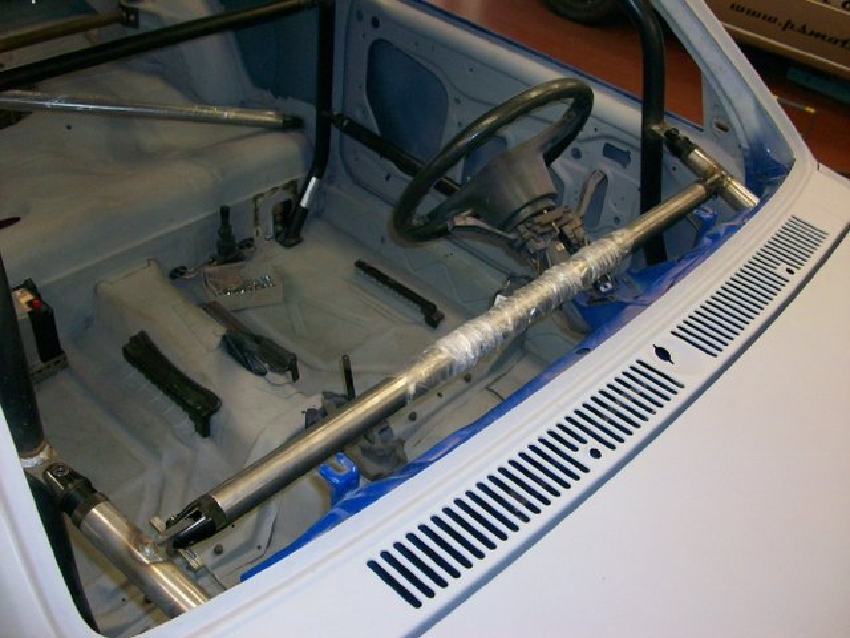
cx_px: 425
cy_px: 319
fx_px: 835
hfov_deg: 54.0
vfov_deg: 41.8
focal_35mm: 34
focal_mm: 5.7
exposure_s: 1/60
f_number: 2.8
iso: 160
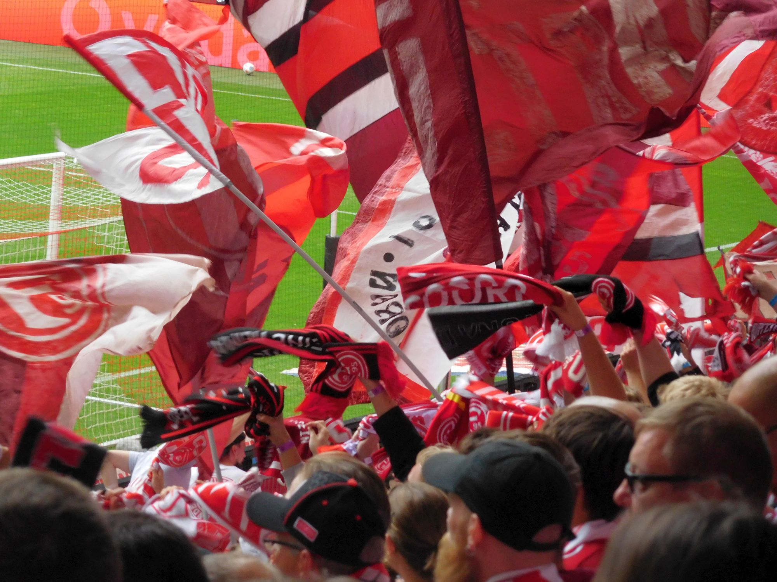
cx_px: 388
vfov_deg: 8.2
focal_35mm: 180
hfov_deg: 11.0
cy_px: 291
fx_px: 4040
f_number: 5.3
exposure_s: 1/200
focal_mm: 32.1
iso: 400
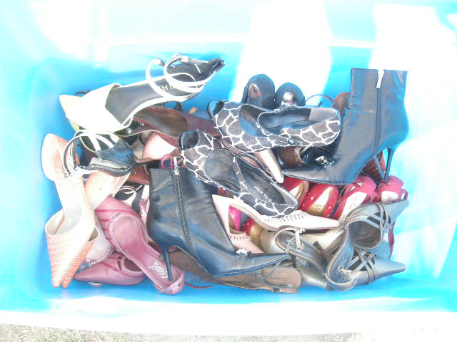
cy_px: 171
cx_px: 228
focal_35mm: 37
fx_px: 488
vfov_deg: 38.7
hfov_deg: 50.1
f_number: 2.8
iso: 398
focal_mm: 7.9
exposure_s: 1/59.4
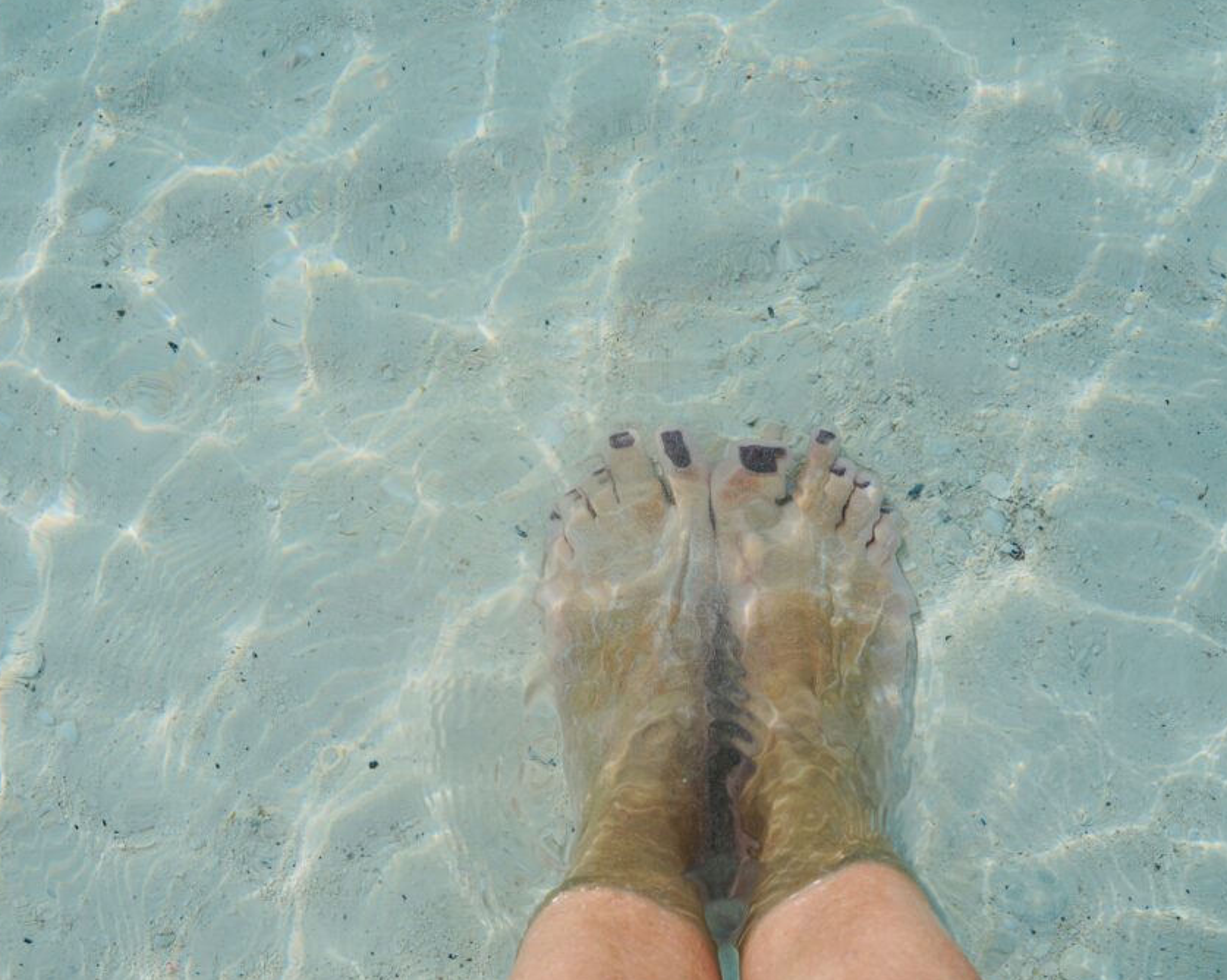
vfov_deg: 28.1
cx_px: 541
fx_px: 1960
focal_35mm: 54
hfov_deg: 34.7
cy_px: 491
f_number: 7.1
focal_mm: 47
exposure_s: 1/400
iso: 100
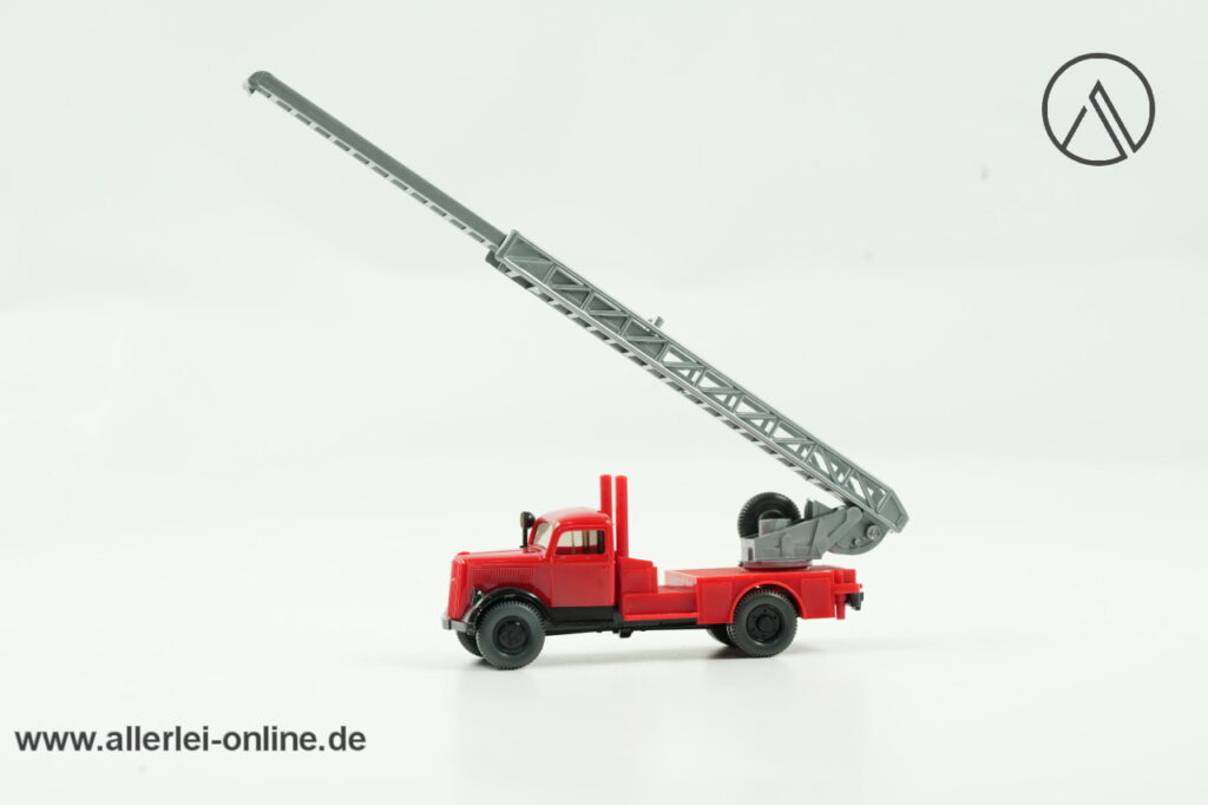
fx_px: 3019
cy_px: 402
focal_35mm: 90
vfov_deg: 15.2
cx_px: 604
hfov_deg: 22.6
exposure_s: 1/15
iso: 500
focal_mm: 90
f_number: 10
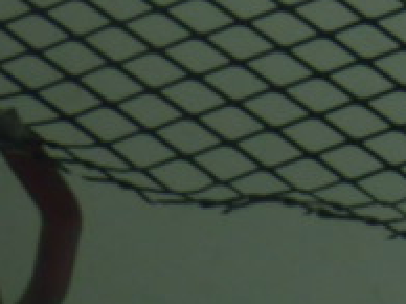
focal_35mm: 148
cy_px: 277
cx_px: 1002
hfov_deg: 11.1
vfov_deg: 10.0
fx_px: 1734
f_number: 3.5
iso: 125
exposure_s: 1/80
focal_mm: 5
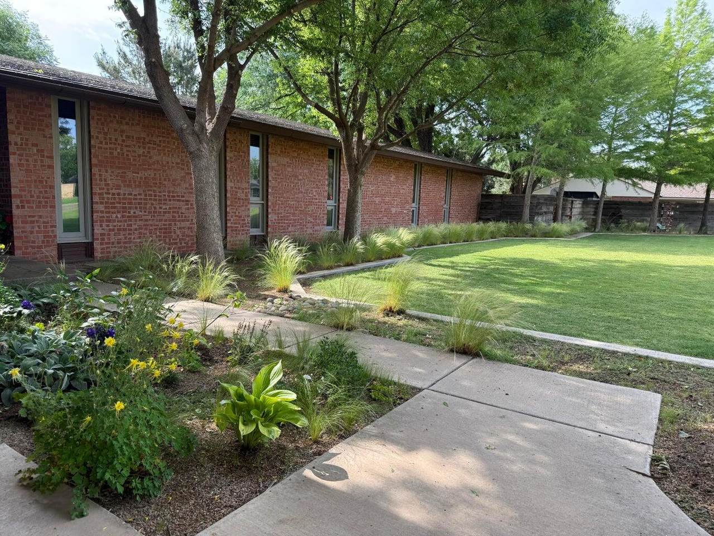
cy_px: 268
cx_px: 357
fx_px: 495
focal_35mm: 24
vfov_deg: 56.8
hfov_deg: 71.6
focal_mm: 6.76
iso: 80
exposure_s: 1/702
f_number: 1.78
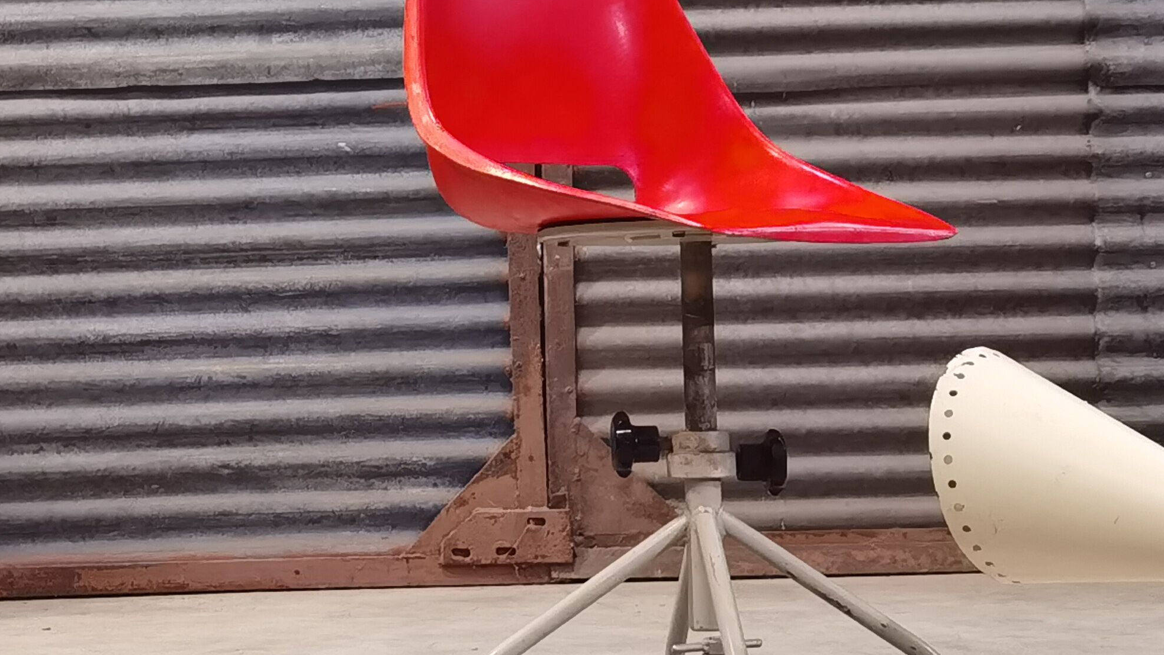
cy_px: 313
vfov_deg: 14.4
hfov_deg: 25.0
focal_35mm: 84
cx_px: 264
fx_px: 2593
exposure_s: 1/25
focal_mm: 6.71
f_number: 1.9
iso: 800
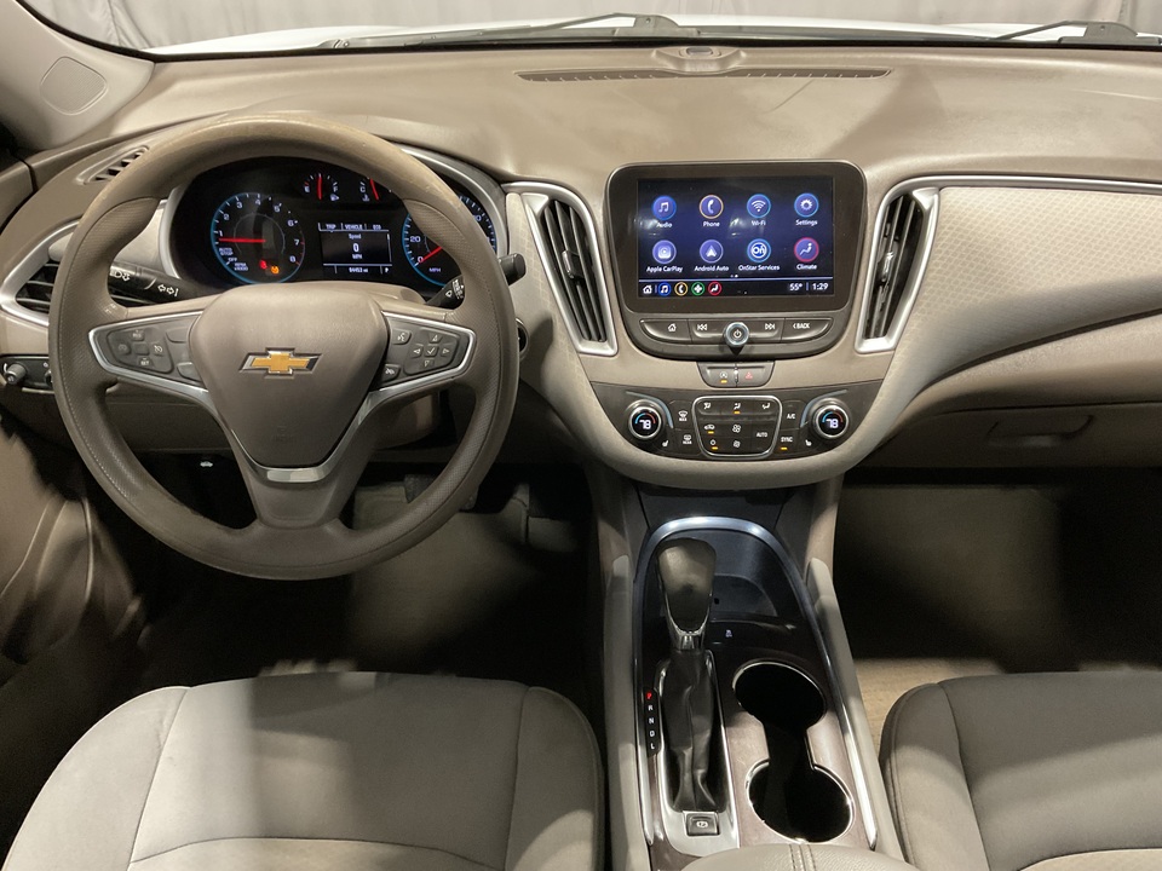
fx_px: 973
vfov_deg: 48.2
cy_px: 436
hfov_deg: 61.7
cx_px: 581
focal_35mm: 29
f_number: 1.8
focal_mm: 3
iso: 250
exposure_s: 1/40
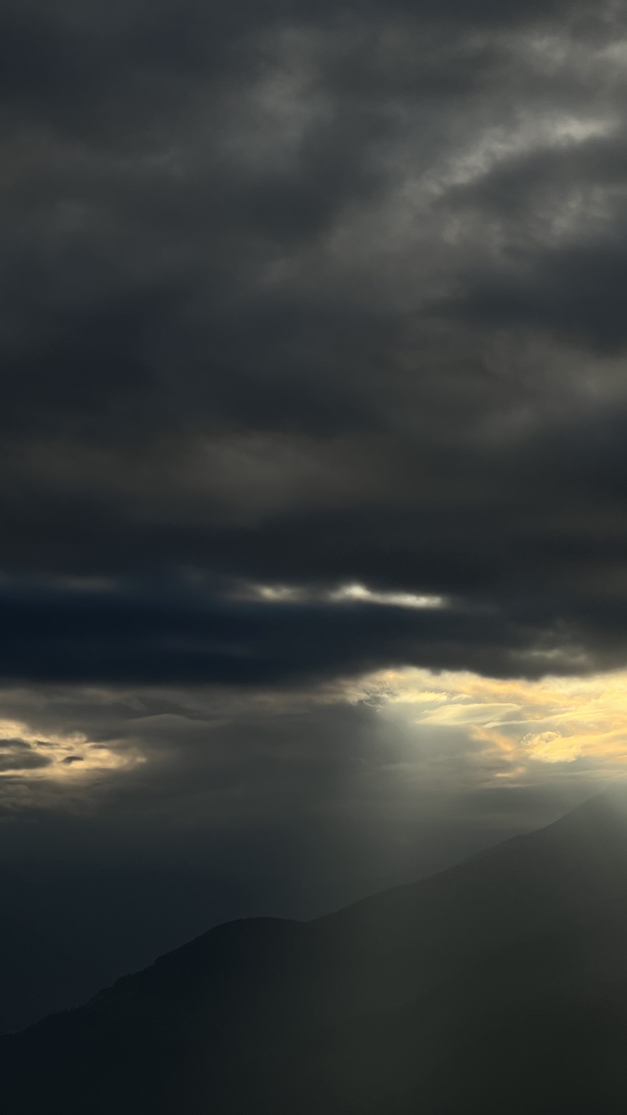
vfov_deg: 19.1
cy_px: 557
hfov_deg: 10.8
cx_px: 355
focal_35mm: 112
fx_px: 3310
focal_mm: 9
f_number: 2.8
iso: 32
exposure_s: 1/2732
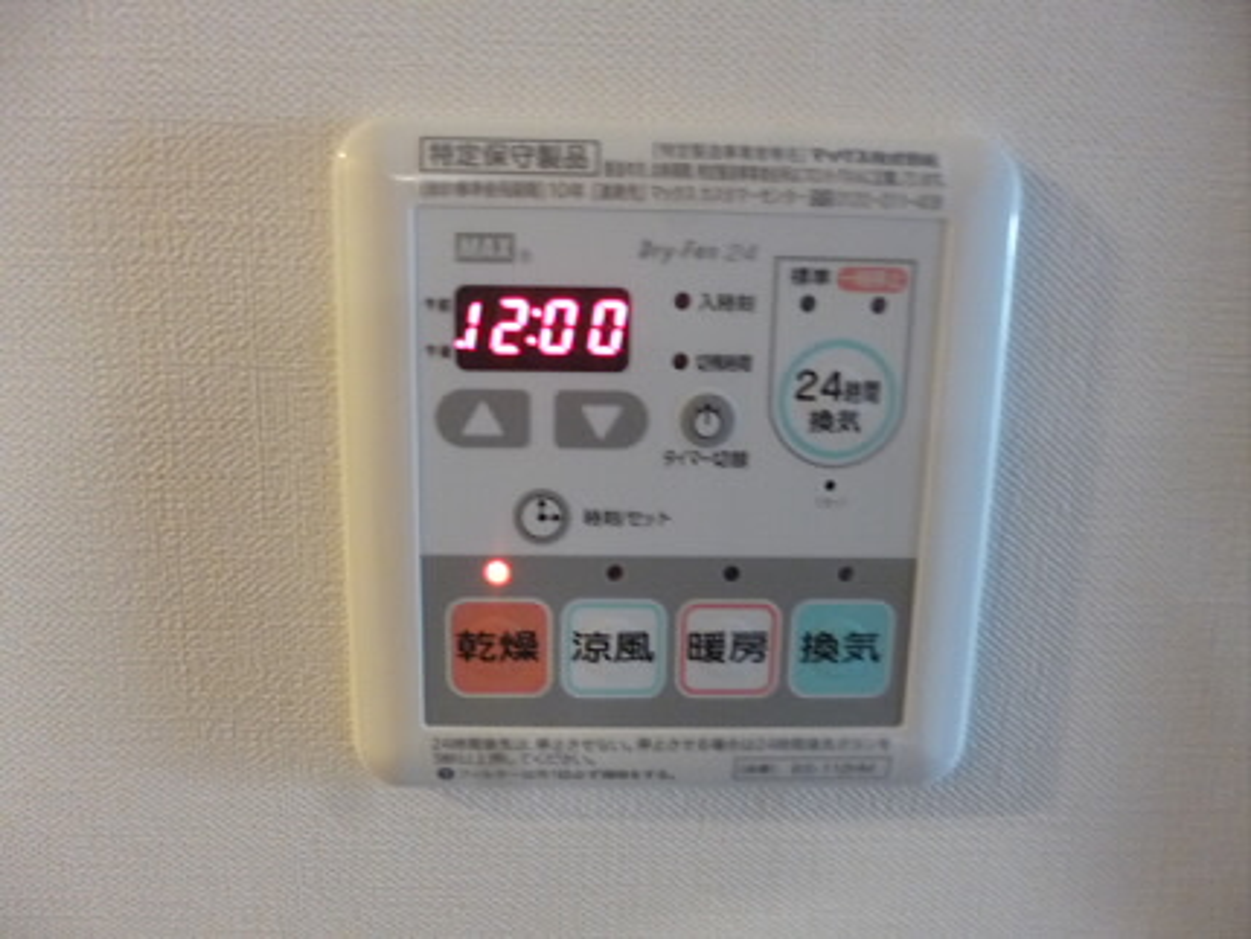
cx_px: 626
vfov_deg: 56.9
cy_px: 470
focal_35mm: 24
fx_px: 868
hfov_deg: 71.6
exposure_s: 1/13
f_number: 2.5
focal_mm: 4.3
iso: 800
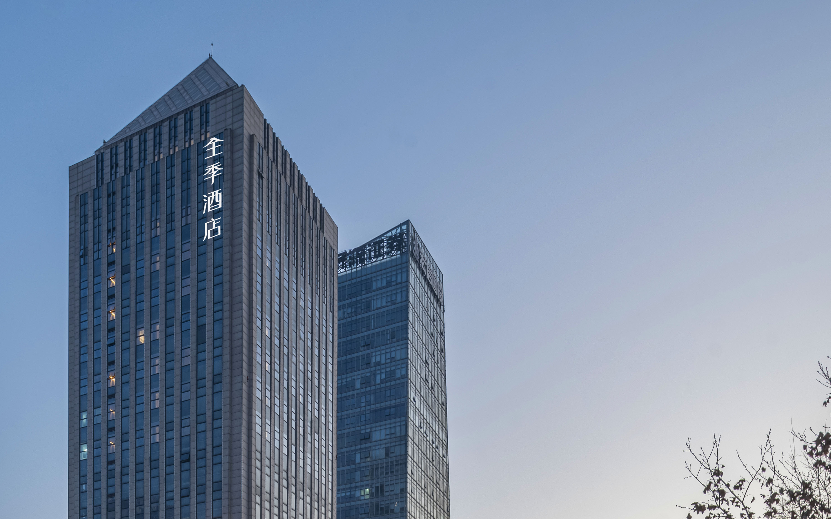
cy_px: 348
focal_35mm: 33
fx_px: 747
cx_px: 297
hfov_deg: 57.2
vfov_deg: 37.9
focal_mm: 17
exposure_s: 1/15
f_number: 9
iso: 320
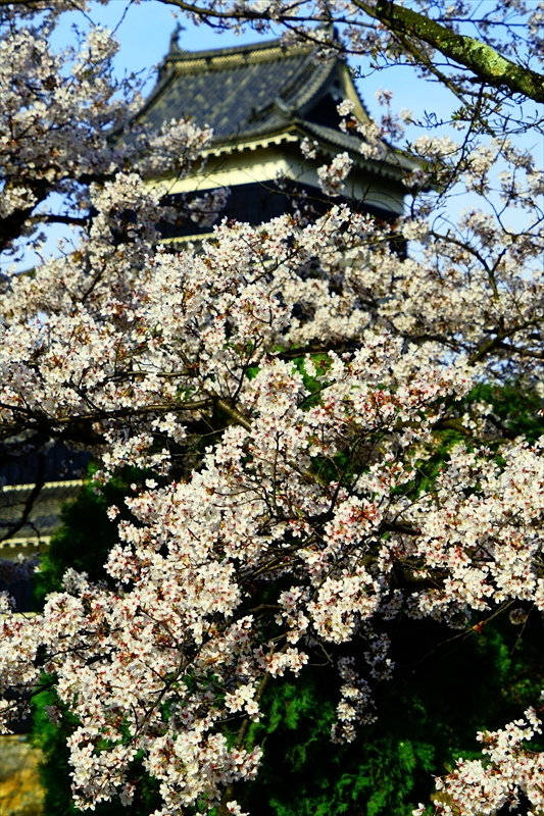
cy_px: 408
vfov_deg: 15.2
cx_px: 272
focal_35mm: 135
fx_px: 3061
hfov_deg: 10.2
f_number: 8
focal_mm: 90
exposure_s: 1/320
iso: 100
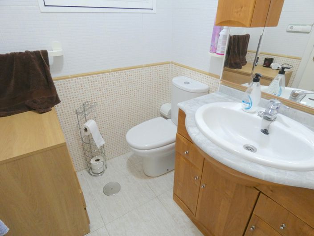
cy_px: 118
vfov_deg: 65.9
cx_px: 157
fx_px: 181
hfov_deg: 81.8
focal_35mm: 20
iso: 500
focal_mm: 3.6
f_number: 2.8
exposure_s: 1/60
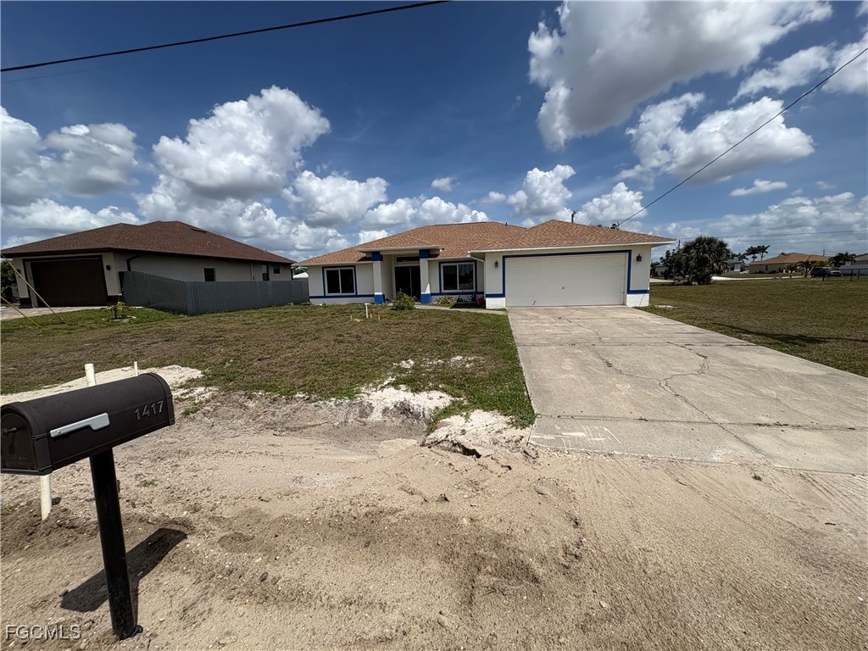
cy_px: 326
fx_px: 351
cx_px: 434
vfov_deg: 85.7
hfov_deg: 102.1
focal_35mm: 14
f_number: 2.2
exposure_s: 1/4132
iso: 50
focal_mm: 2.22
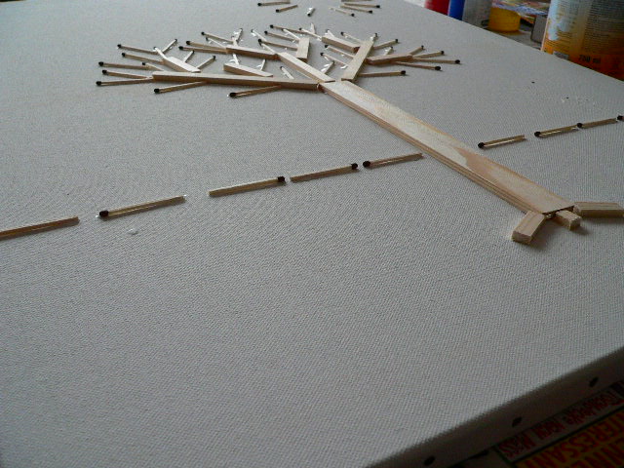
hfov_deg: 51.4
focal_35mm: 36
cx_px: 312
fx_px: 649
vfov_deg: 39.7
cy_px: 234
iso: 200
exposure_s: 1/60
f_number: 2.8
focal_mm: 6
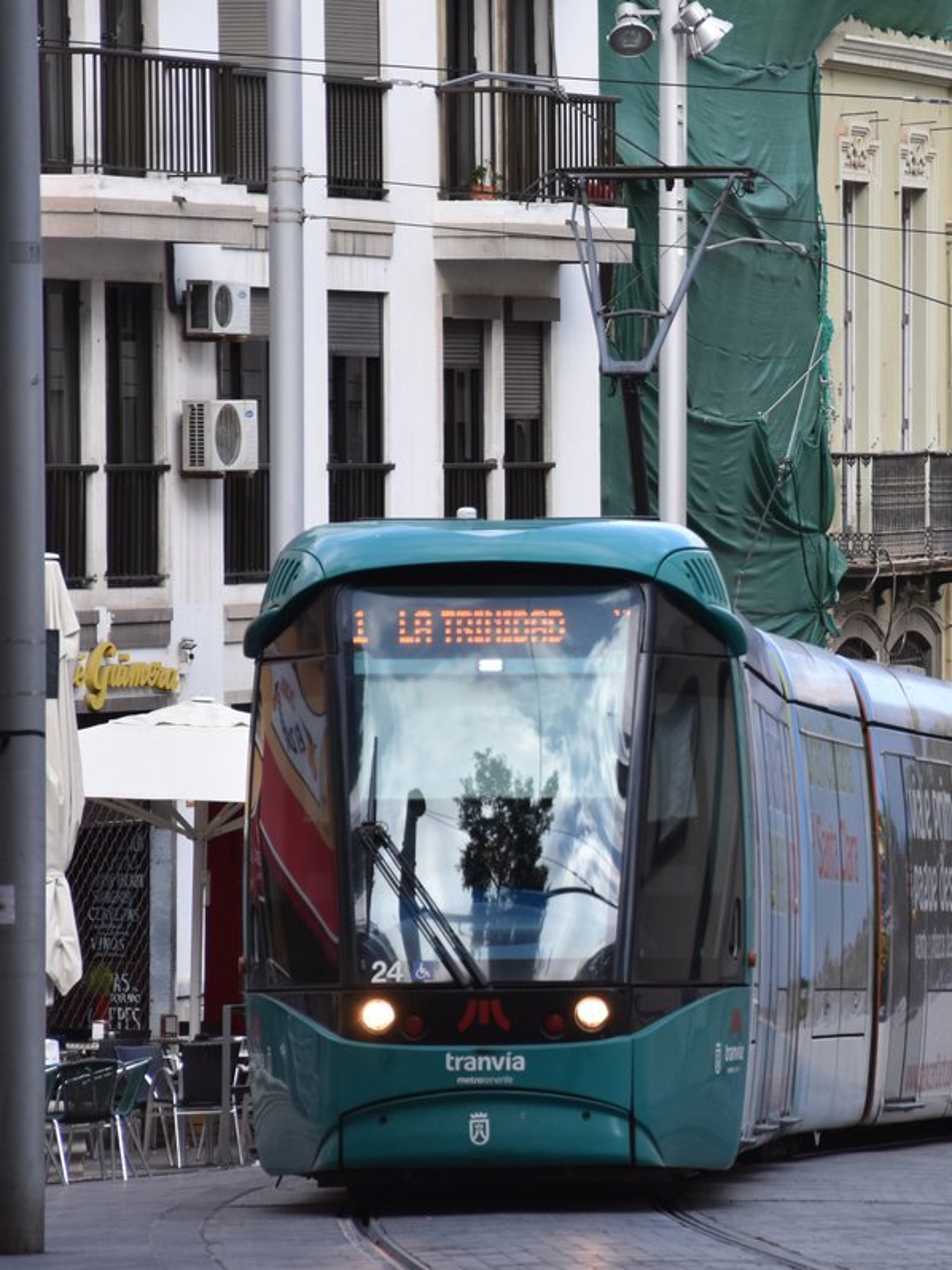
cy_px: 635
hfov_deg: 6.5
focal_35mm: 228
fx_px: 8355
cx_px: 777
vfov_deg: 8.7
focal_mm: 105
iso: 400
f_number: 6.3
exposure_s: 1/640
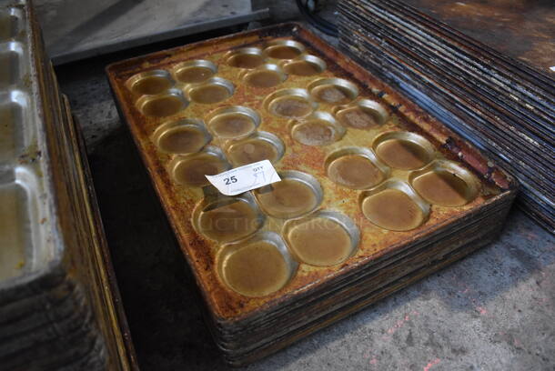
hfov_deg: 67.3
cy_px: 186
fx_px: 417
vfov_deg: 48.0
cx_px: 278
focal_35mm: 27
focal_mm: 18
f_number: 3.5
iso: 3200
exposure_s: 1/125
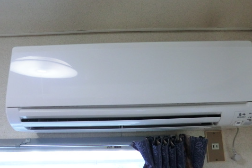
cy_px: 90
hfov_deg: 61.9
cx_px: 131
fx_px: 210
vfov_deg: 43.5
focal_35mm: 30
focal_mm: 4.3
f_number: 3.2
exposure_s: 1/60
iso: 320
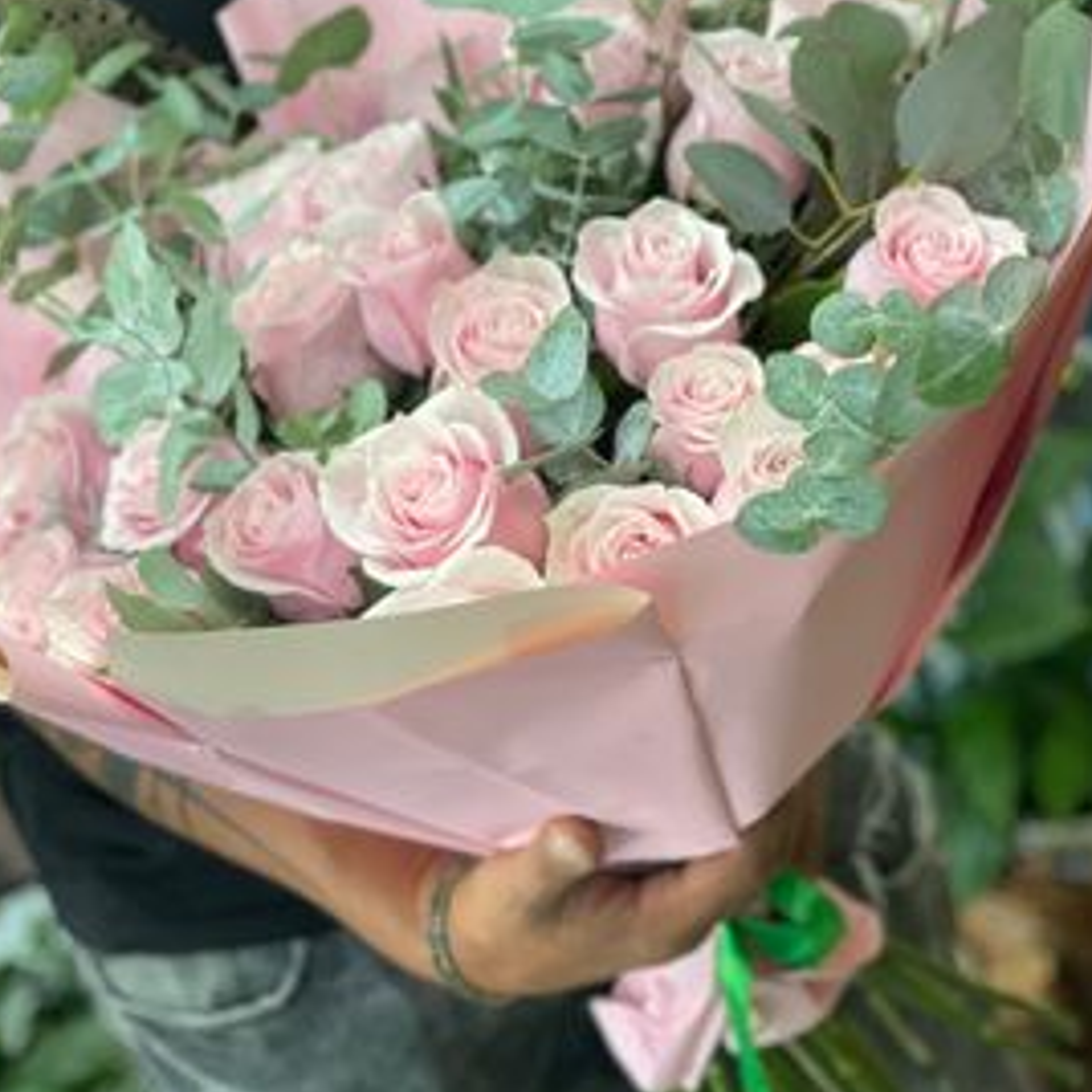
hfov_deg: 19.3
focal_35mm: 90
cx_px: 465
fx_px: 3212
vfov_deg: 19.3
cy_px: 481
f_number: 2.2
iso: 125
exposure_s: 1/50
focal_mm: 7.5
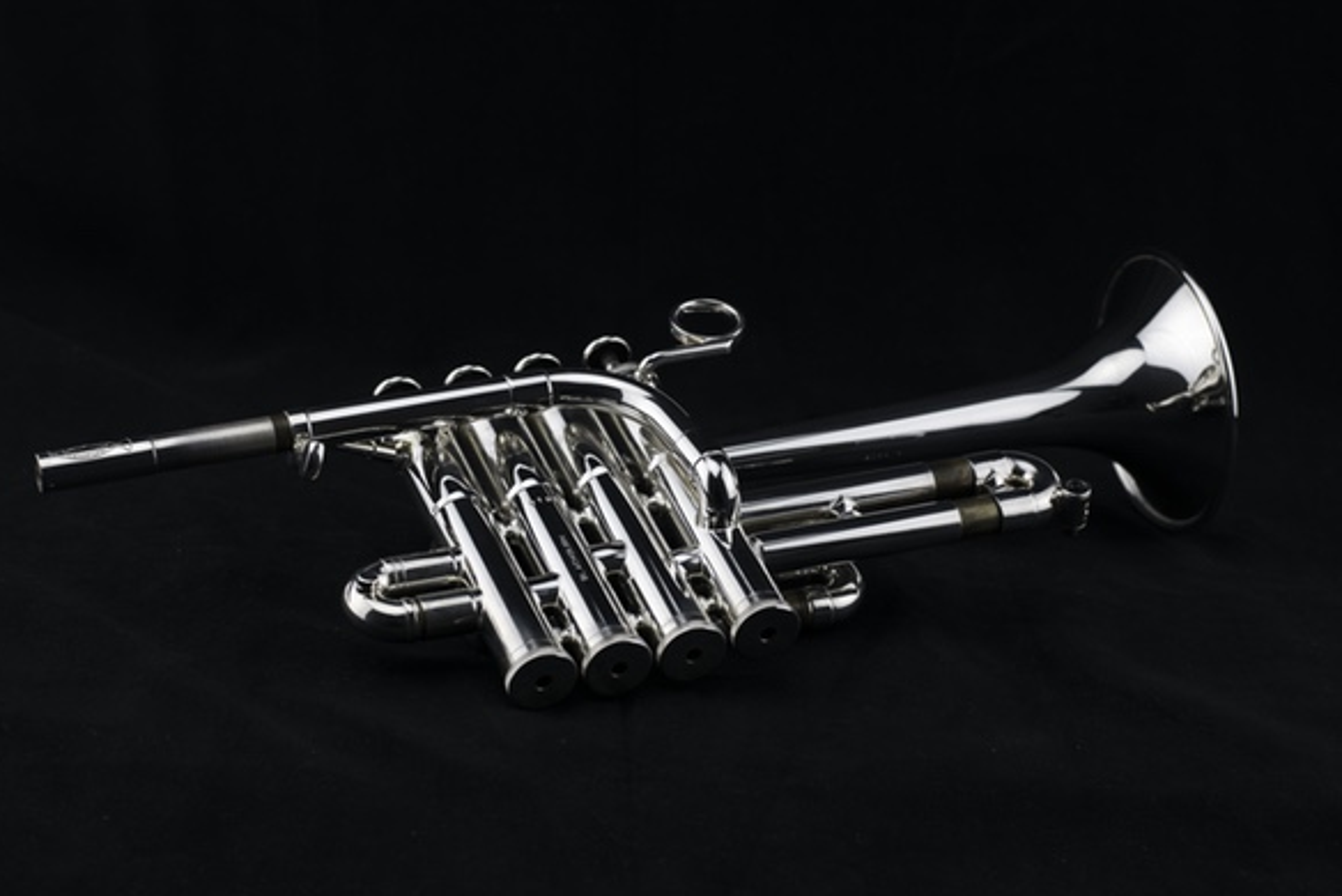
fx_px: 2872
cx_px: 657
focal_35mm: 77
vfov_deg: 17.7
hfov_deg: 26.3
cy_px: 441
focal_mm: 50
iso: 100
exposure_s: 1/200
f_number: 5.6
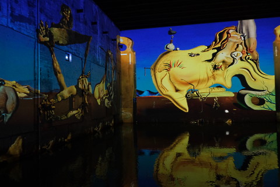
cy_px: 94
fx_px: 210
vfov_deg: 47.9
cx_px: 140
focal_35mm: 27
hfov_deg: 67.4
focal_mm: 18
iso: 3200
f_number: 2.8
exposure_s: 1/17
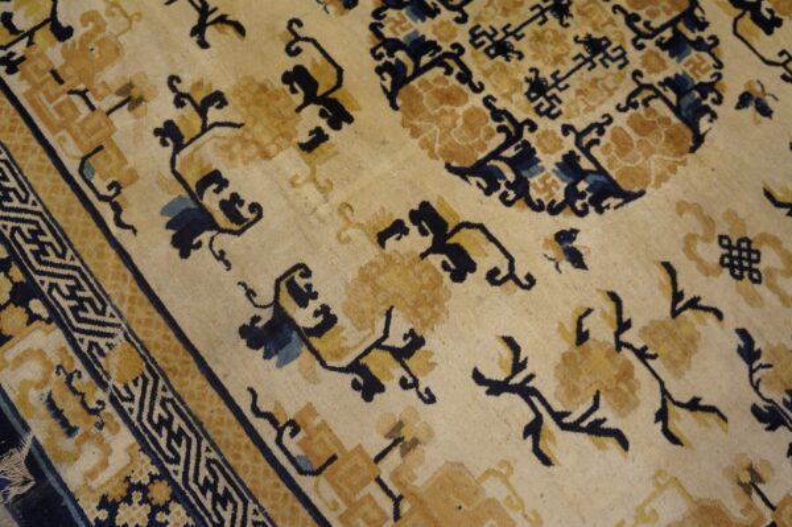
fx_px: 626
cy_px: 264
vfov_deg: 45.6
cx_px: 396
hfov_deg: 64.6
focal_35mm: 28
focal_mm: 19
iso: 1250
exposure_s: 1/160
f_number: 4
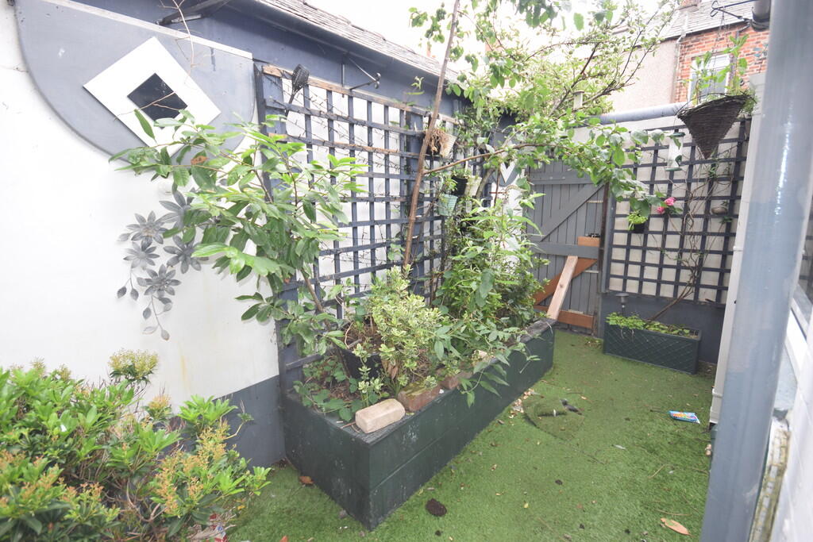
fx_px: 339
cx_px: 406
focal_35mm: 15
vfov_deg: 77.3
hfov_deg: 100.4
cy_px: 271
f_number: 5.6
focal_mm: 10
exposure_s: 1/125
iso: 320
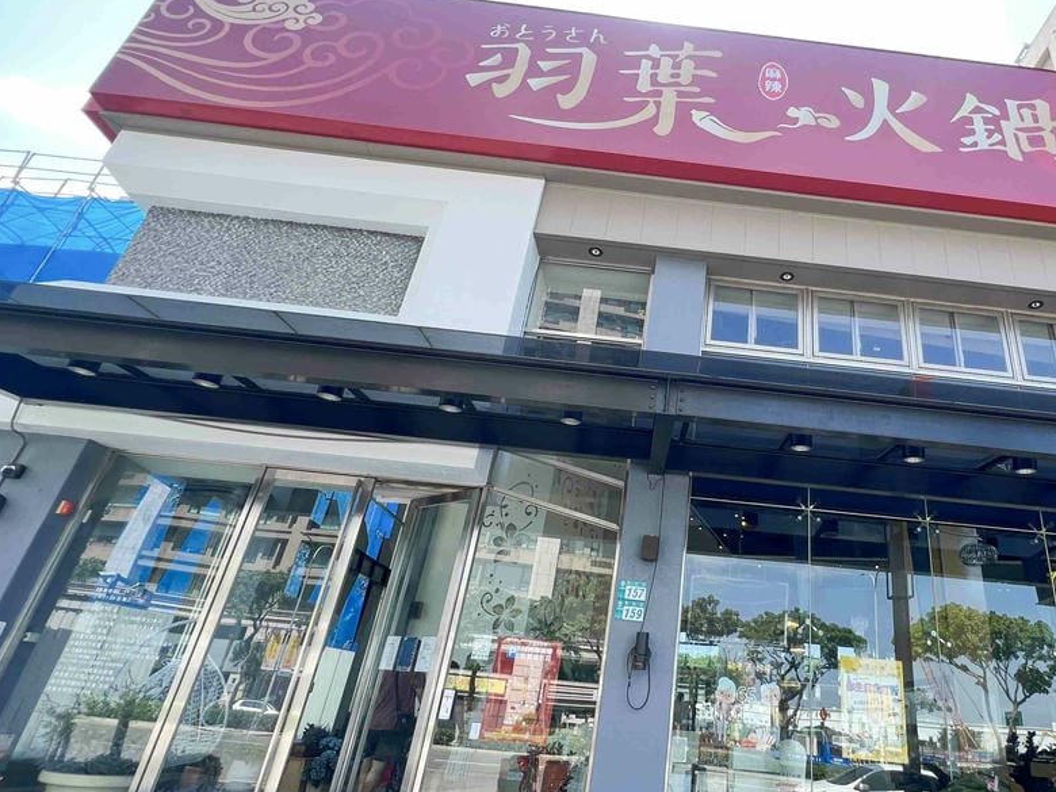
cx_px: 690
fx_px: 610
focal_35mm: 20
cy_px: 386
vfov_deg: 66.0
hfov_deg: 79.5
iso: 32
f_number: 1.8
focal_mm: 1.57
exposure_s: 1/265
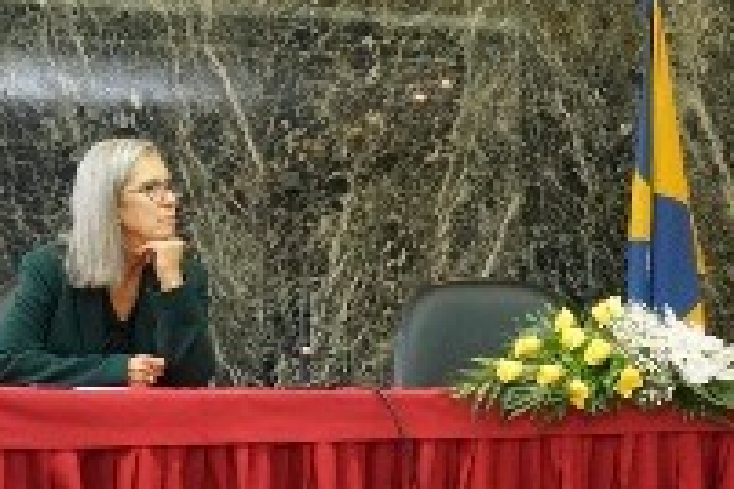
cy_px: 442
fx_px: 2752
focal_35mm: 135
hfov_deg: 14.2
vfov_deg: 10.1
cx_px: 1085
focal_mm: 34
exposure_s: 1/160
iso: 3200
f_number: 4
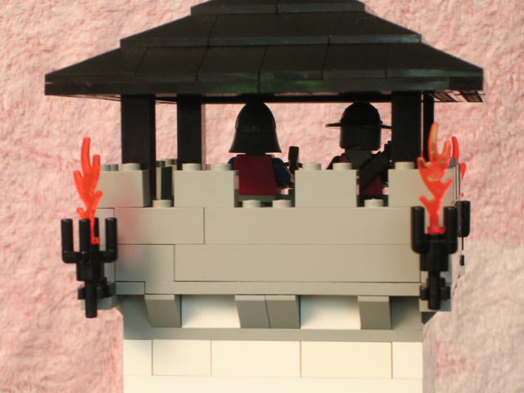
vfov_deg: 12.9
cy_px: 196
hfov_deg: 17.1
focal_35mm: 115
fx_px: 1741
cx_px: 262
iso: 200
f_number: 4.9
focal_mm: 17.4
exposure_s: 1/1.2
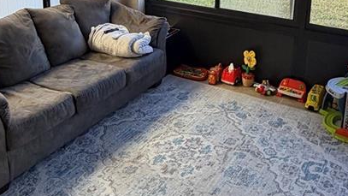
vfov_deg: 25.1
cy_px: -5
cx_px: 168
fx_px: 415
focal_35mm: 45
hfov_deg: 45.5
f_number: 2.2
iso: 80
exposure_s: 1/121
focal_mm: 2.22
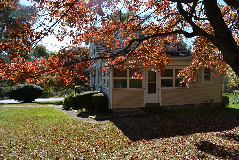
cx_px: 120
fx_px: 179
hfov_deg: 67.4
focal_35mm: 27
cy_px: 80
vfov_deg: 47.9
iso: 200
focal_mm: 18
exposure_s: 1/250
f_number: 8
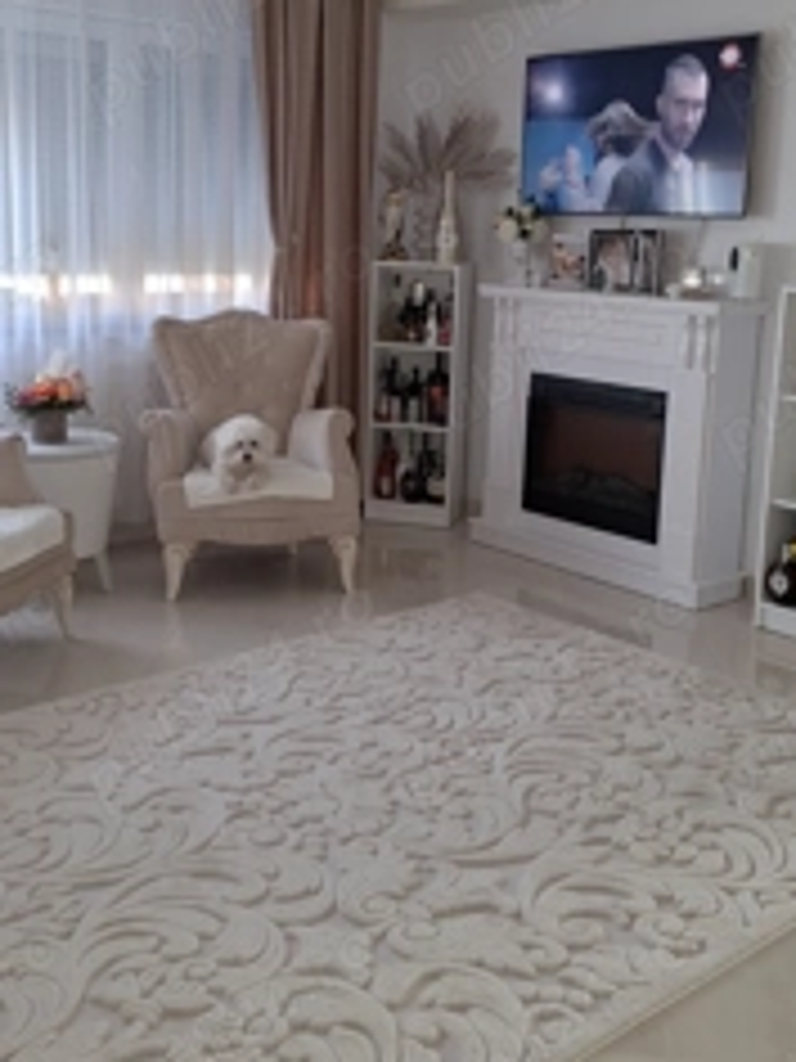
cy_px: 423
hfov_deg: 36.8
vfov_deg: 47.6
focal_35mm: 39
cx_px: 387
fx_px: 1196
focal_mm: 5.54
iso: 125
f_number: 1.8
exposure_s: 1/40
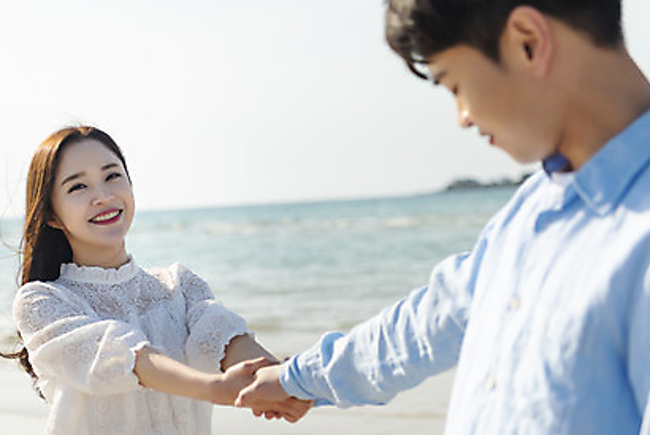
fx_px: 1373
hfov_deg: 26.5
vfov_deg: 18.0
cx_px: 245
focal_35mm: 76
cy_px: 259
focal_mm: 52
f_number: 2.8
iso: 100
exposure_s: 1/2500
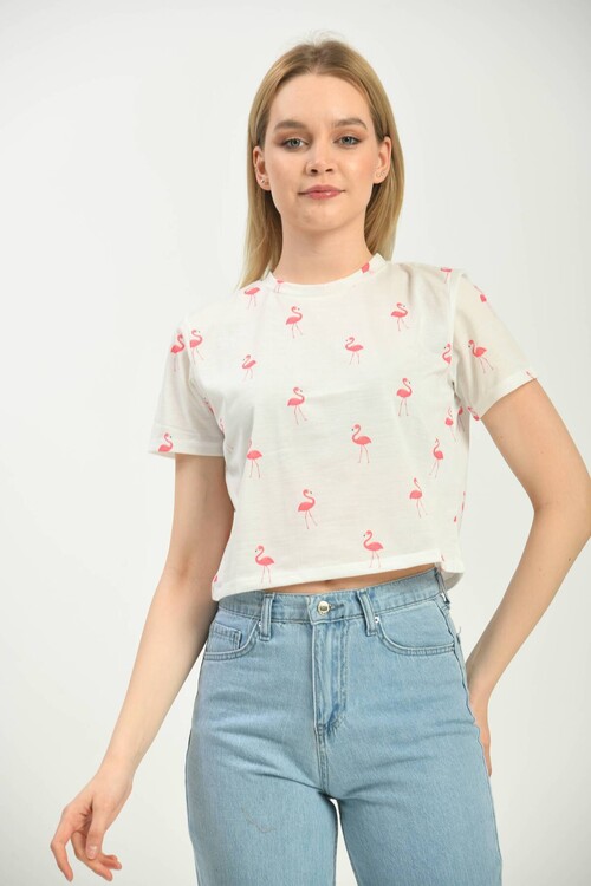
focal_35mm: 160
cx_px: 296
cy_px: 443
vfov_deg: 12.8
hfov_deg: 8.6
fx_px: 3940
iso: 100
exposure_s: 1/160
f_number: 6.3
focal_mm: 160
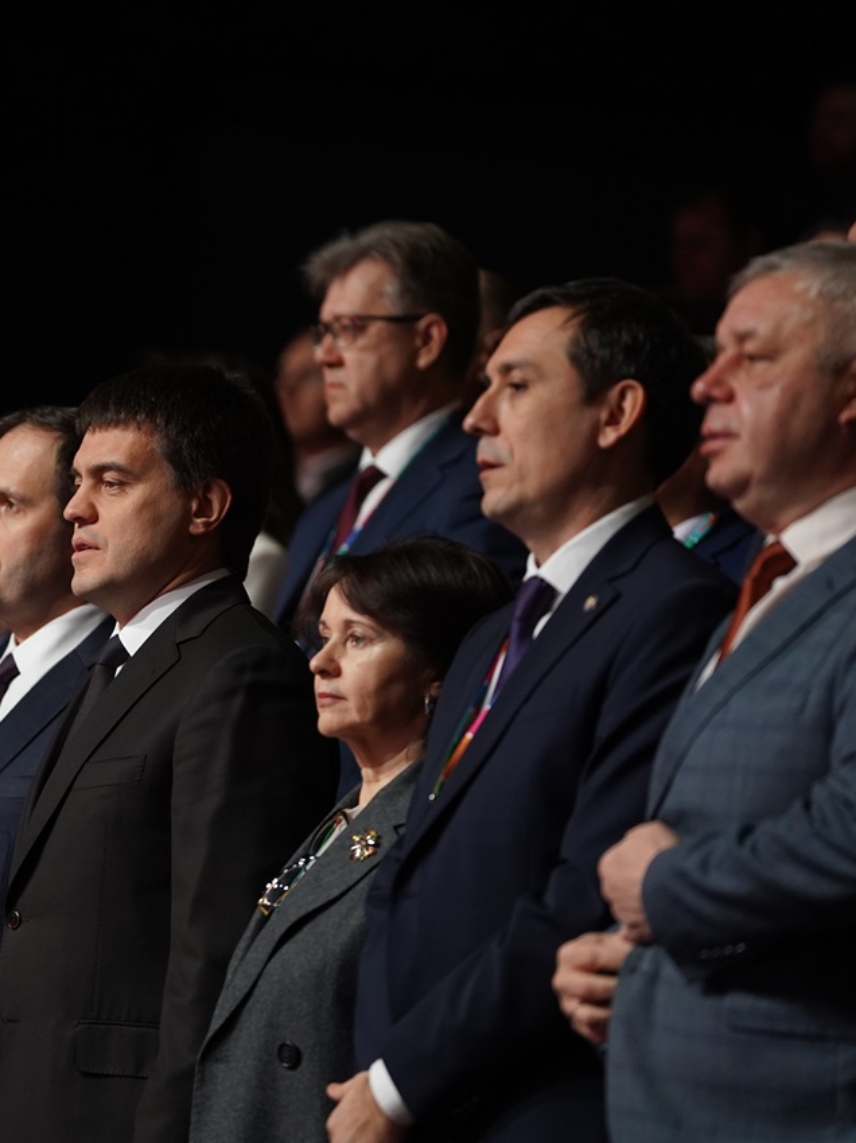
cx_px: 32
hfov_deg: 5.7
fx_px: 8645
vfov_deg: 7.6
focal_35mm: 262
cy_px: 570
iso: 1600
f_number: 2.8
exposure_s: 1/320
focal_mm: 180.7
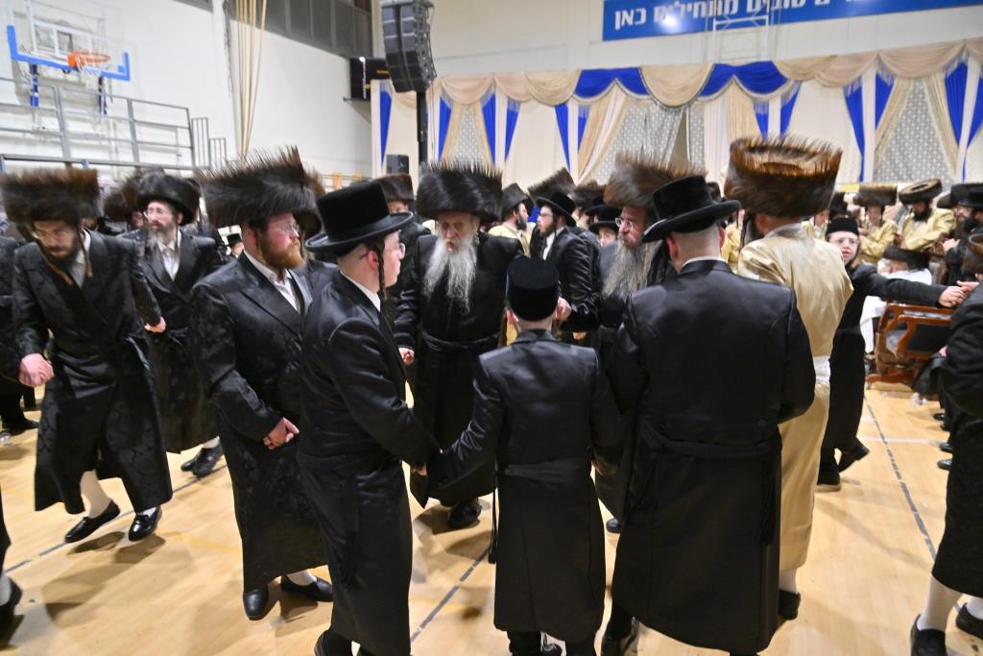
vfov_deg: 53.1
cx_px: 492
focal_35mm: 24
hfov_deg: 73.7
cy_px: 328
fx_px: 655
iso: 1250
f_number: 4
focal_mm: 24
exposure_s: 1/160
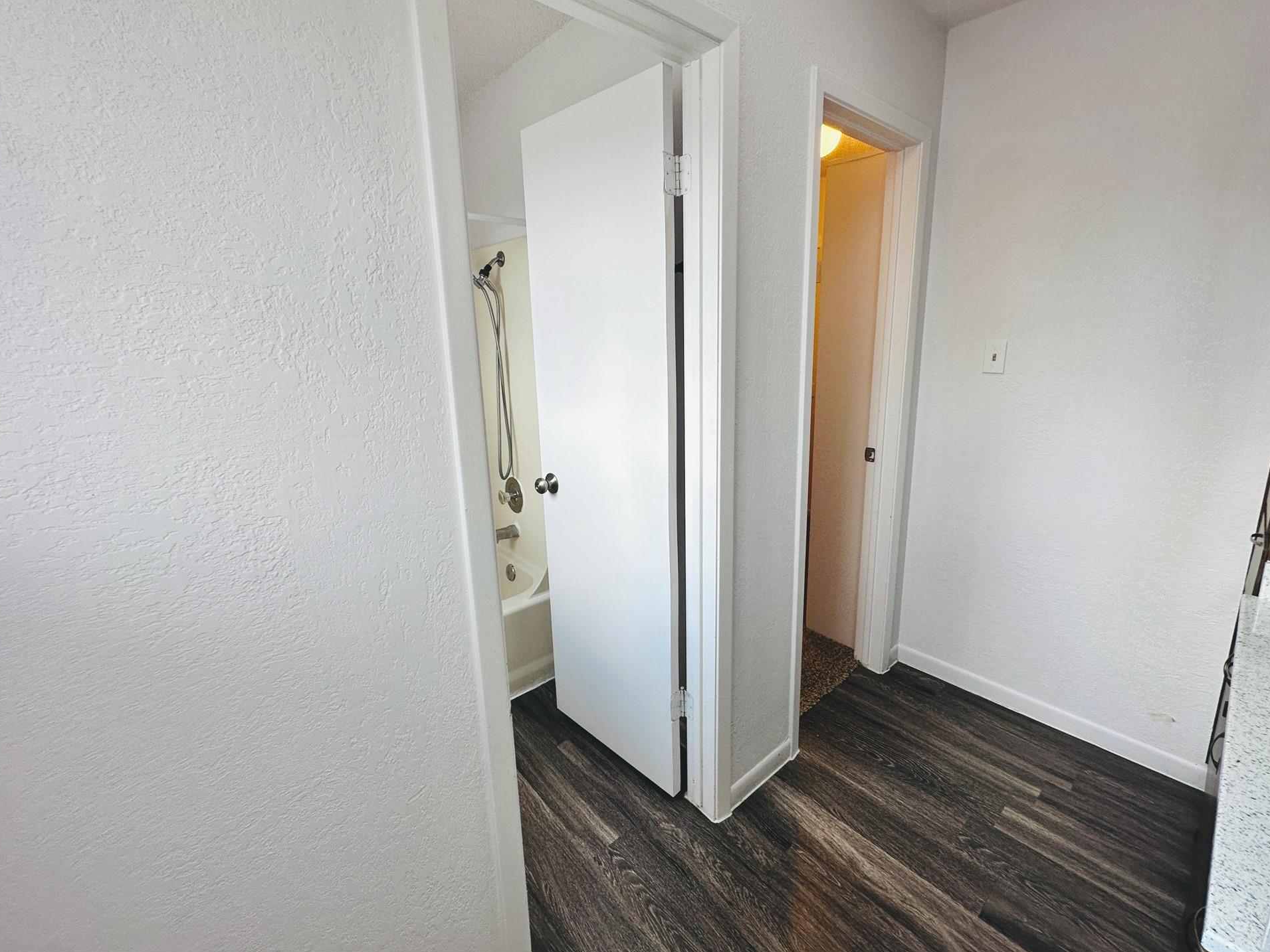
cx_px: 661
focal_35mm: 15
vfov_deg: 81.7
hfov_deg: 98.1
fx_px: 550
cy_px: 445
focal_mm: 2.22
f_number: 2.2
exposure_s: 1/99
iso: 64
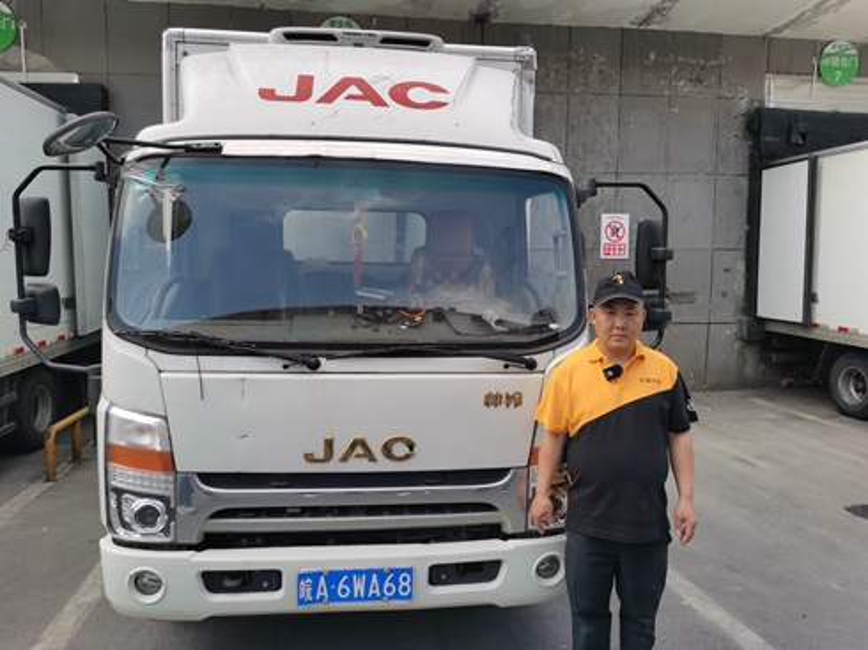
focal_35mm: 27
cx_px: 434
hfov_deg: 65.3
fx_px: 677
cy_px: 325
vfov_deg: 51.3
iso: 50
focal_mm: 5.56
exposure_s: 1/1245
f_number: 1.6
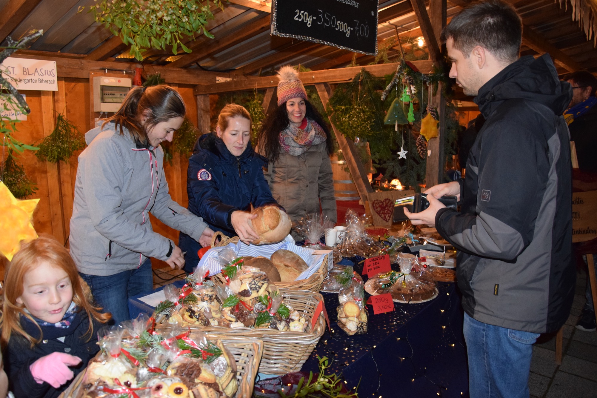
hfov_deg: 67.4
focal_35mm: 27
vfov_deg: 47.9
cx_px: 298
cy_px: 199
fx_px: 448
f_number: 3.5
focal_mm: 18
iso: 3200
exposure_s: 1/60
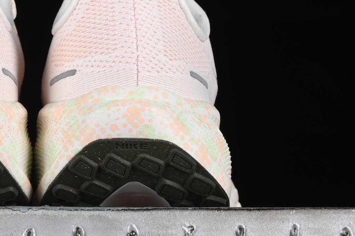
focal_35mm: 209
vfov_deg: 6.6
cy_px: 0
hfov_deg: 9.8
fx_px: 2061
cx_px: 39
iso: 160
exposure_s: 1/80
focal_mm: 50
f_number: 8
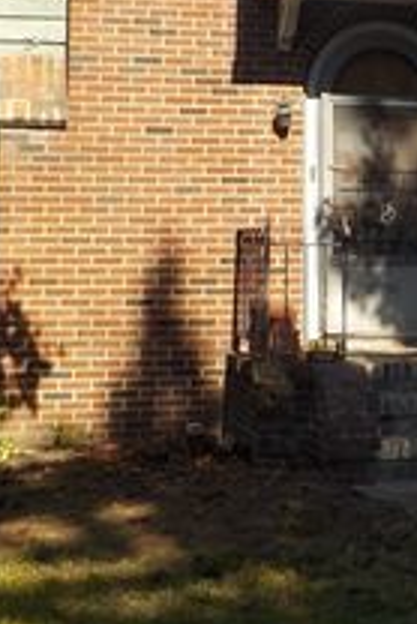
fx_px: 1301
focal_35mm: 75
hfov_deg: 18.0
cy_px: 88
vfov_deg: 26.3
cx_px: 339
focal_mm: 4.1
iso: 125
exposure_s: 1/800
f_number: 3.3
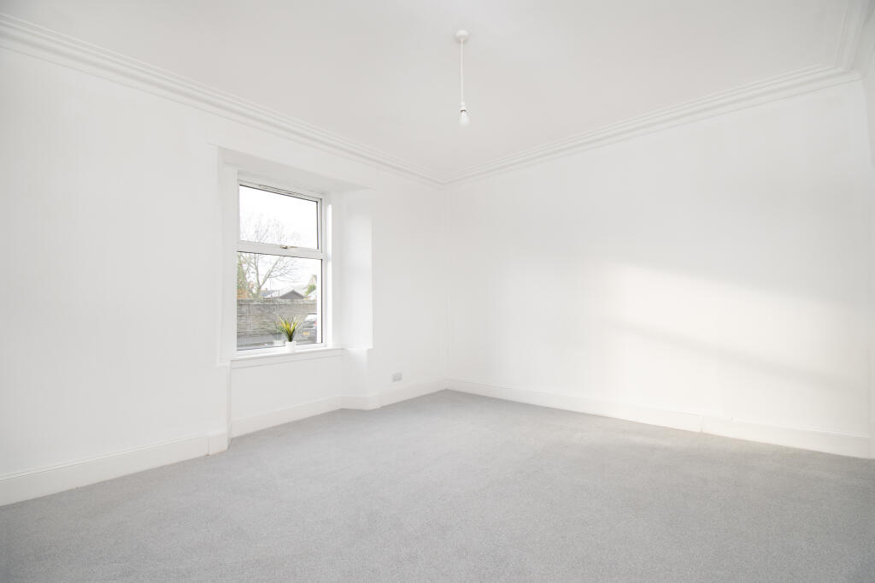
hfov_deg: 100.4
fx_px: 364
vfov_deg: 77.3
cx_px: 438
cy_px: 292
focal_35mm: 15
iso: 250
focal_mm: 10
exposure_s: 1/30
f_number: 8
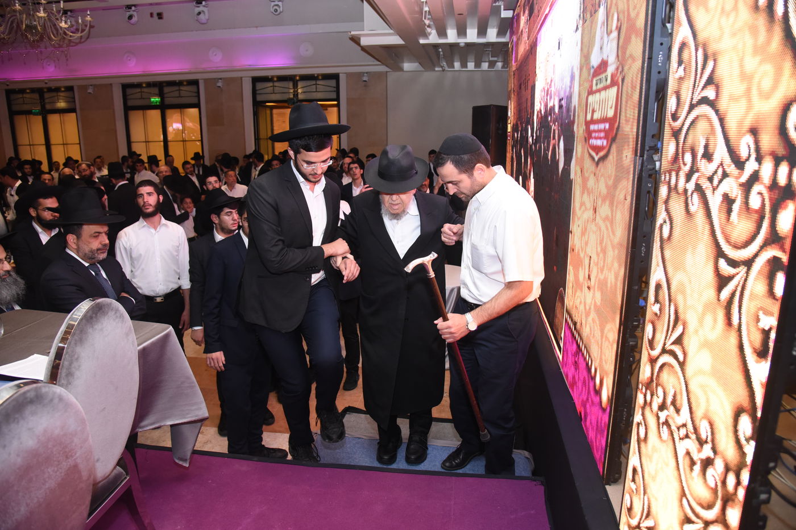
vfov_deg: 53.1
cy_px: 265
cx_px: 398
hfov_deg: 73.8
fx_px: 531
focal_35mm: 24
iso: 3200
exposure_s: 1/160
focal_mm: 24
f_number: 4.5
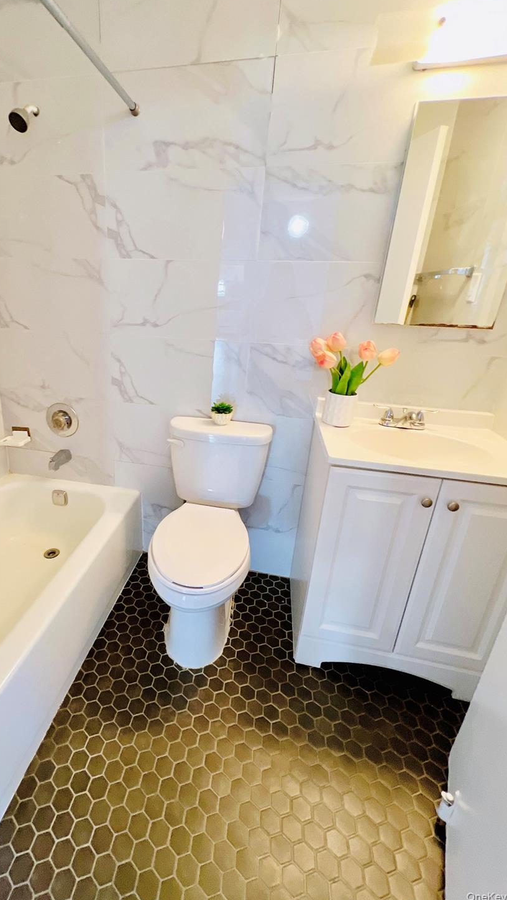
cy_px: 428
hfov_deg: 69.0
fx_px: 358
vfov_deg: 102.9
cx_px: 180
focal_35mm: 15
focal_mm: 1.57
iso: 200
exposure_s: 1/60
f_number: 1.8
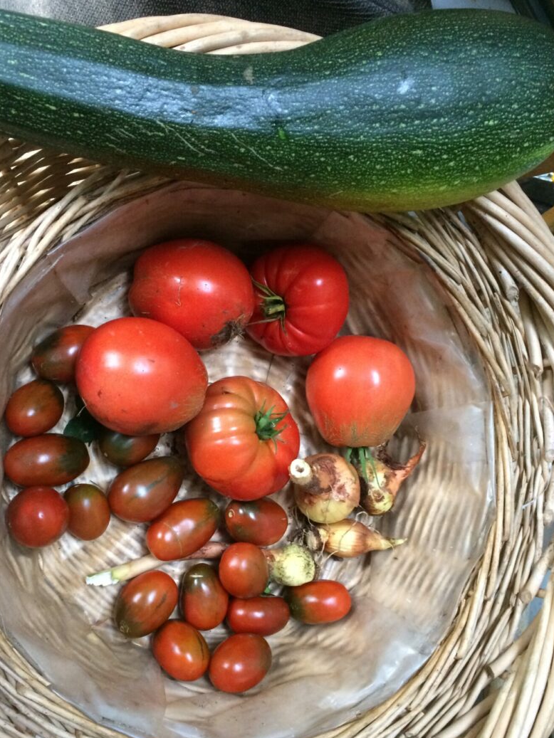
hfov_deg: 41.7
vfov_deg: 53.8
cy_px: 416
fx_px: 725
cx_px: 231
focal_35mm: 34
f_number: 2.2
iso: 320
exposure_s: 1/33
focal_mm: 4.15
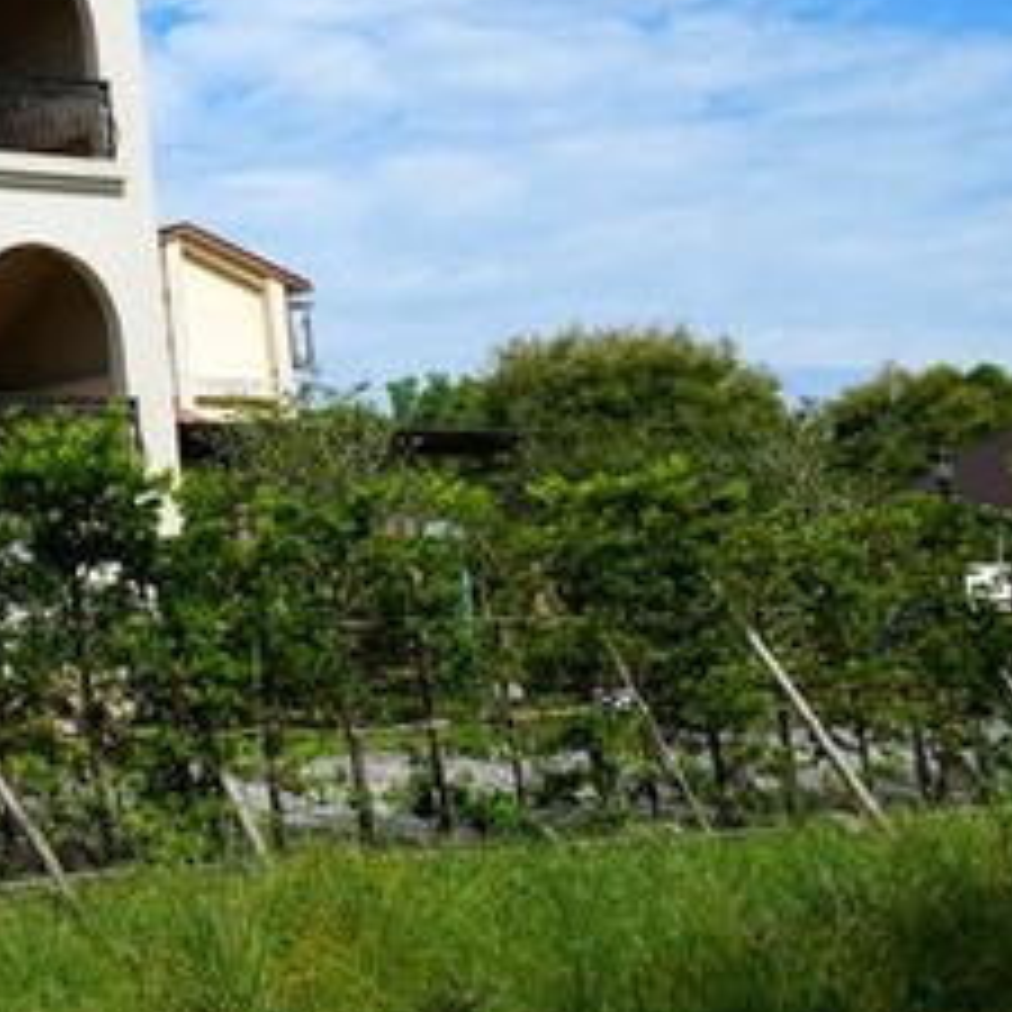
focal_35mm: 61
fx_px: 2018
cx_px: -652
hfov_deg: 21.6
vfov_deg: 27.6
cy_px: 193
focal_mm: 19
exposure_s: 1/800
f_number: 8
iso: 160
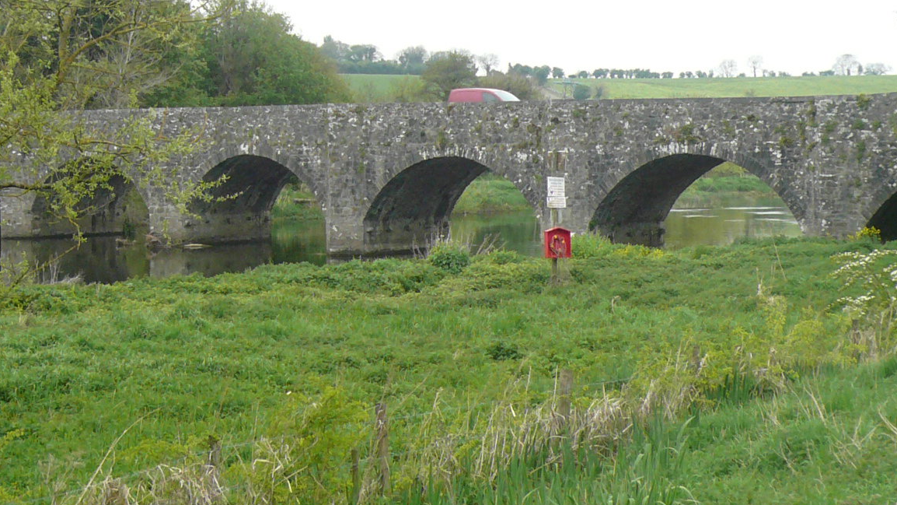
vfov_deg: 17.7
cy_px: 247
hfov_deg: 31.0
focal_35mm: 68
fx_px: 1617
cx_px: 414
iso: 100
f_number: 2.9
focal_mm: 4.9
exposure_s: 1/160
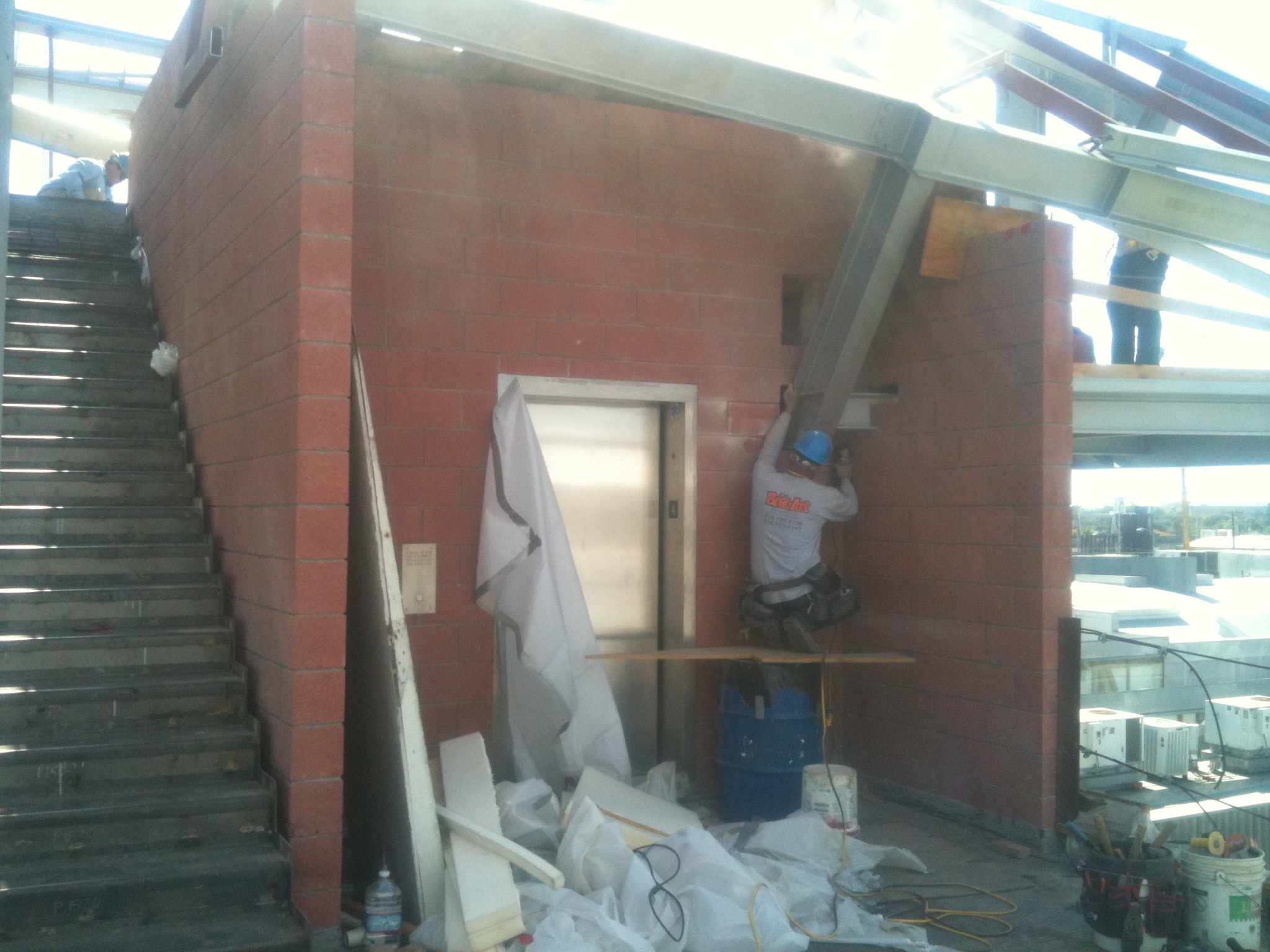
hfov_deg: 52.6
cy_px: 476
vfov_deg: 40.7
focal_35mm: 35
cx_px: 635
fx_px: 1284
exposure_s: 1/370
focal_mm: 3.85
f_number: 2.8
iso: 64
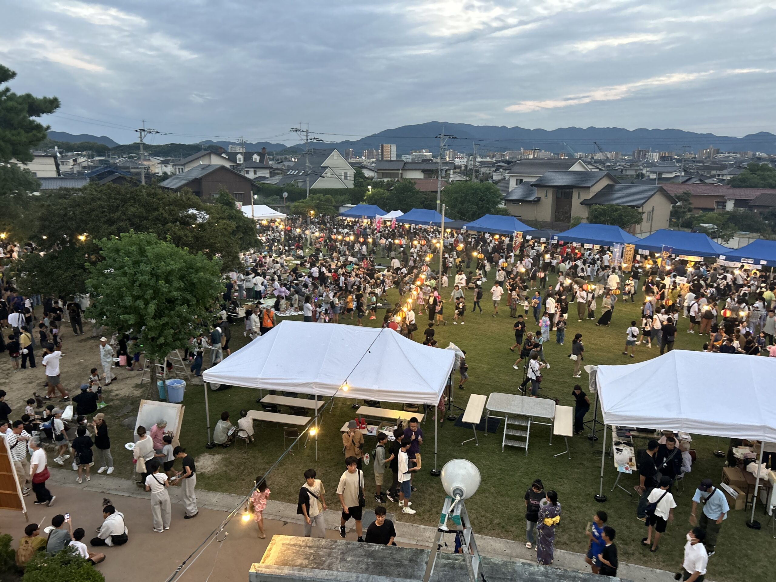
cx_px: 388
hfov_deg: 67.3
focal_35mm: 26
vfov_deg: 53.1
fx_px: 583
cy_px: 291
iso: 250
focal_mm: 5.7
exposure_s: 1/60
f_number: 1.5
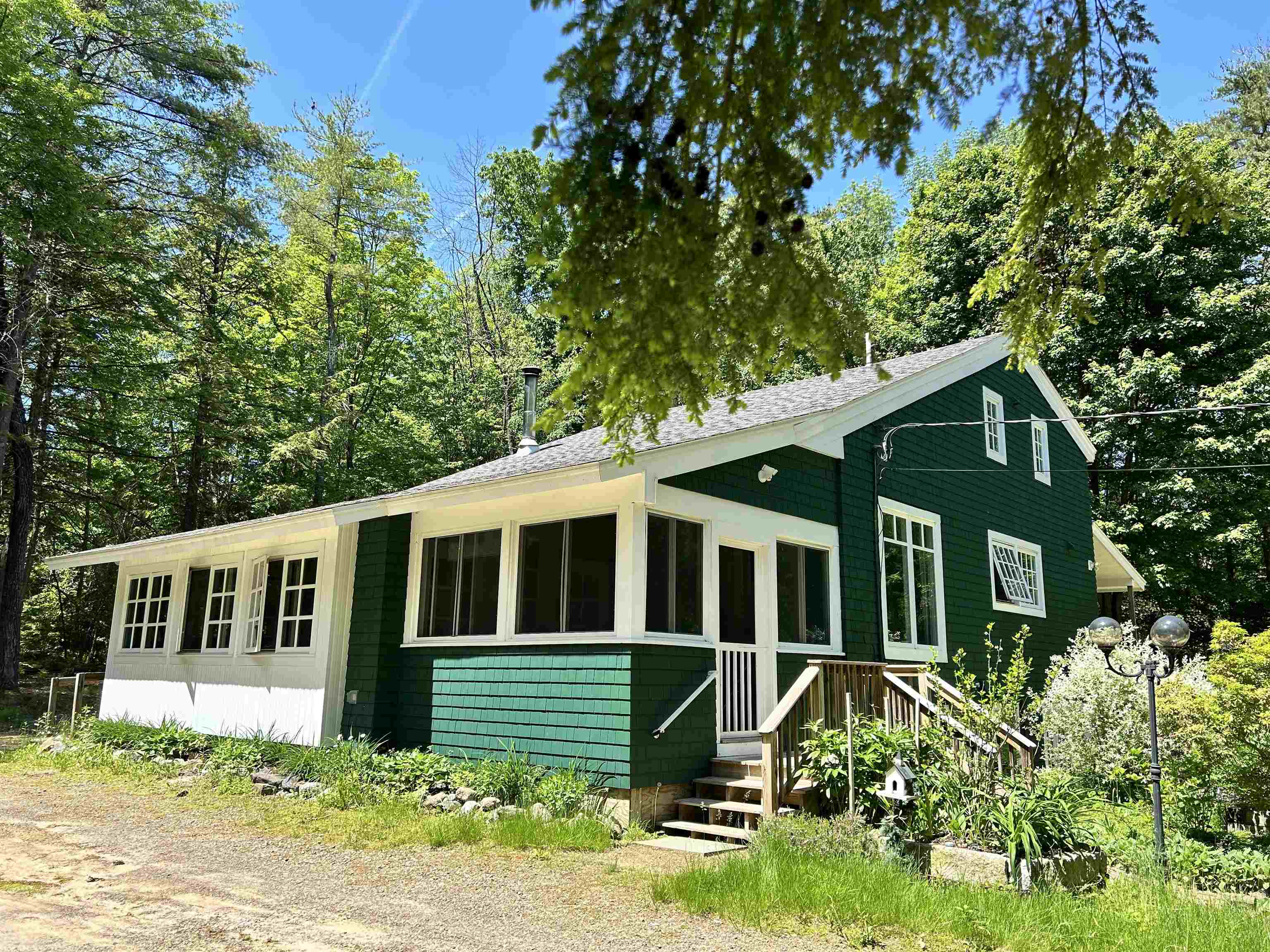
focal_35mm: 26
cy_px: 476
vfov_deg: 53.1
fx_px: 954
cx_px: 635
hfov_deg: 67.3
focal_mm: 5.7
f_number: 1.5
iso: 50
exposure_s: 1/1377
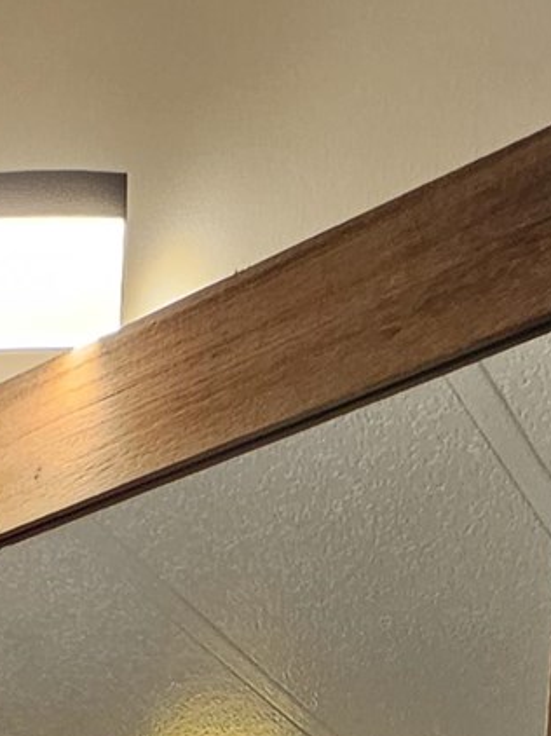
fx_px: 1508
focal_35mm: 71
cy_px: 1795
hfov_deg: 20.1
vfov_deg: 14.9
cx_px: 3
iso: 100
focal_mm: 2.2
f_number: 2.2
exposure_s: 1/60
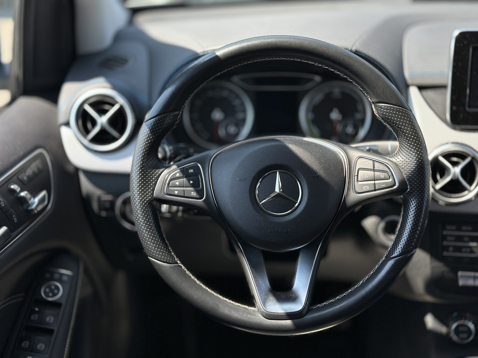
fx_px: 663
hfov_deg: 39.7
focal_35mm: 48
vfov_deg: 30.3
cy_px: 179
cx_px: 239
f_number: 1.78
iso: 80
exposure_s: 1/751
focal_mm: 6.86
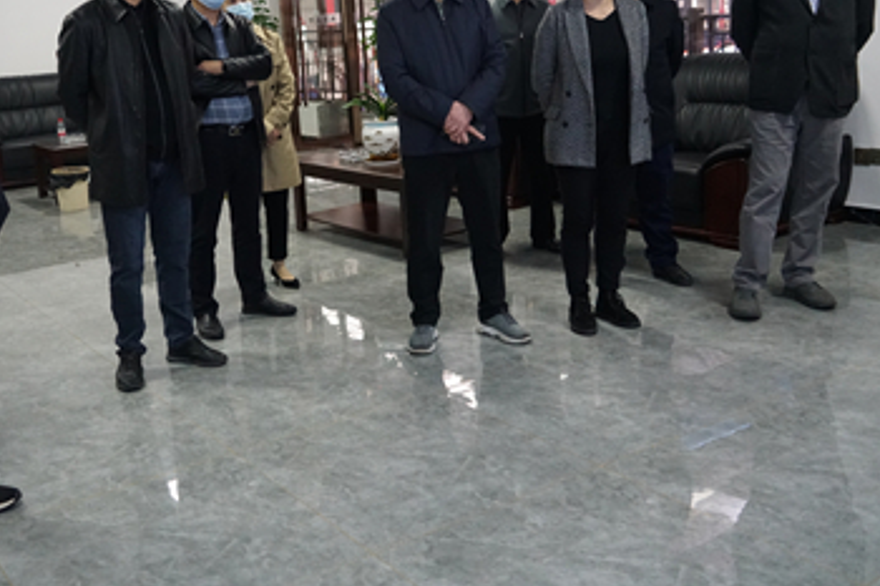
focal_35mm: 40
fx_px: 977
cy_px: 192
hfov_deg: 48.0
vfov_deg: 33.1
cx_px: 332
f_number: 4
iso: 6400
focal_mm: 28
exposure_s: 1/160
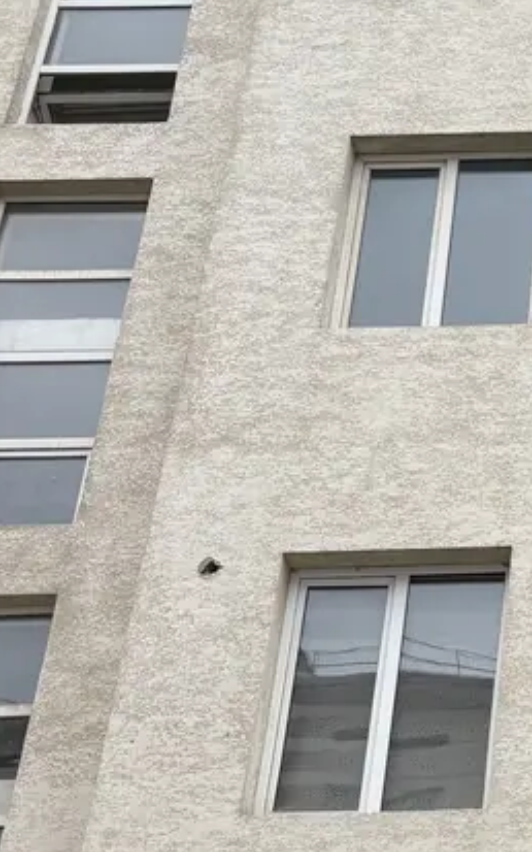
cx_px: 909
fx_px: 1856
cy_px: 526
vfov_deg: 25.8
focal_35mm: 80
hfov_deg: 14.6
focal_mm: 5.96
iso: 50
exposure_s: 1/1007
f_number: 1.6
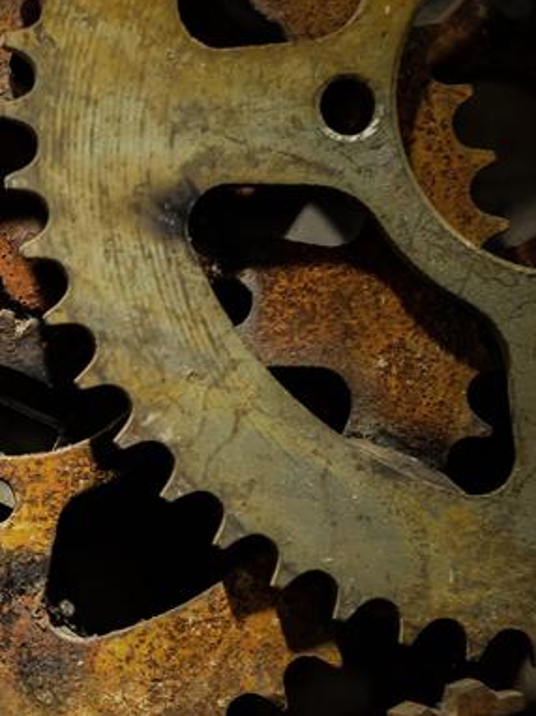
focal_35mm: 136
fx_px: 2811
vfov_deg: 14.5
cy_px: 455
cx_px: -127
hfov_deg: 10.7
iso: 800
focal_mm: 50
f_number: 2.2
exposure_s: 1/100
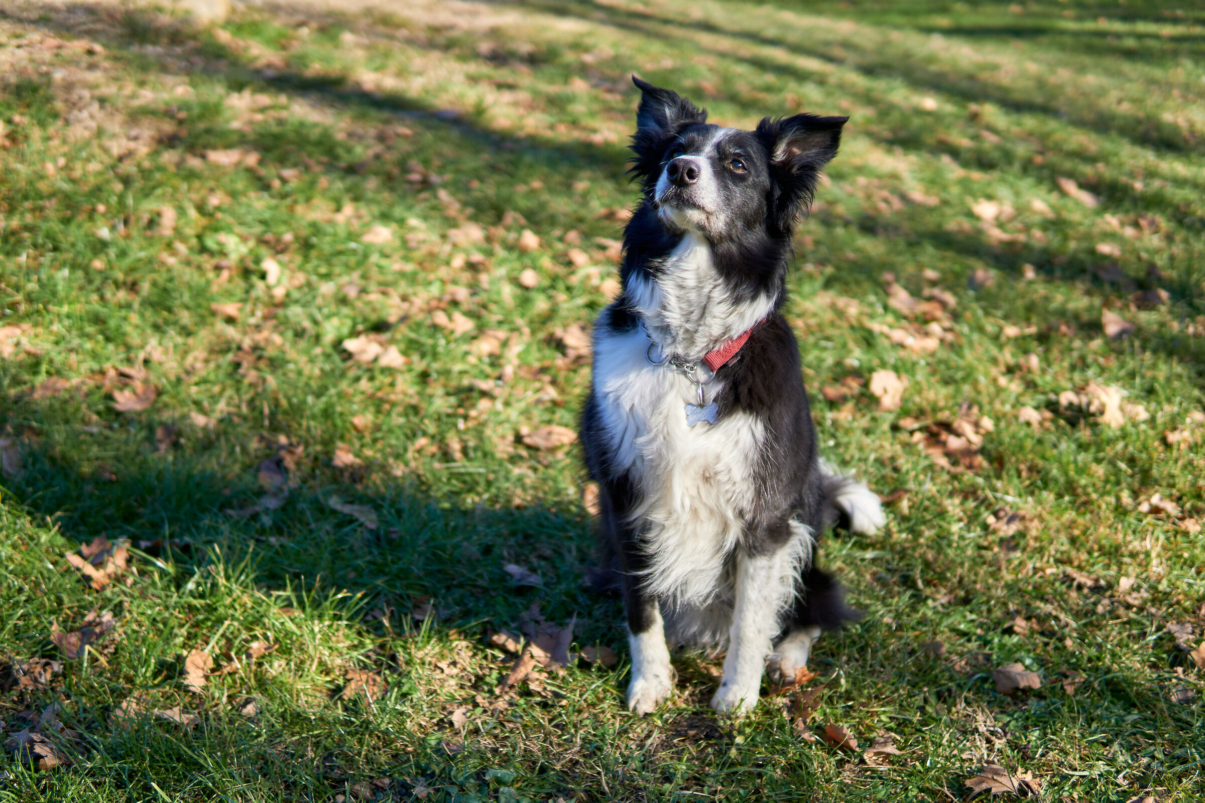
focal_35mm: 45
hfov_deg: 43.6
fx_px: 1506
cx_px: 602
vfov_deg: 29.9
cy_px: 402
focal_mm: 30
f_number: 1.4
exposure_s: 1/3200
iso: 100
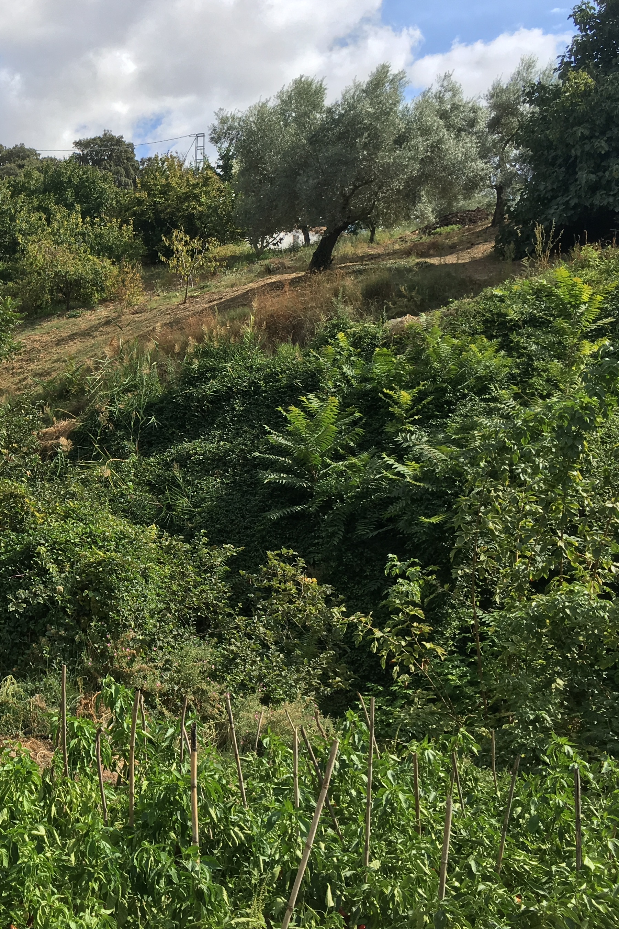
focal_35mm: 45
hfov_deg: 27.5
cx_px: -49
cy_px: 439
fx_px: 1160
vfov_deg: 43.6
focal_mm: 4.15
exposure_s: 1/1099
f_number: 2.2
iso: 25
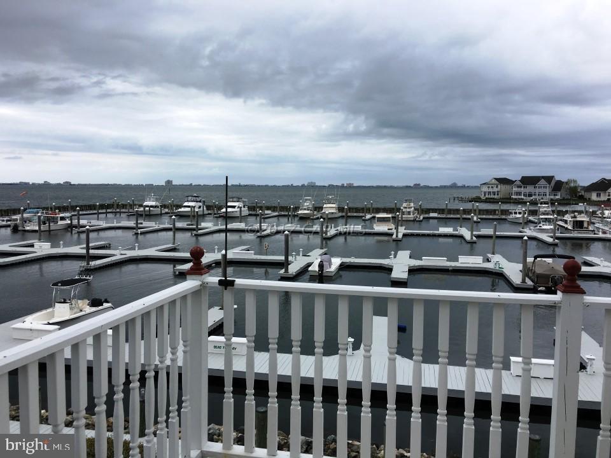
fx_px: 512
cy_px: 229
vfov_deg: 48.2
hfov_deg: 61.7
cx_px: 306
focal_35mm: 29
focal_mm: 4.15
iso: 25
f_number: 2.2
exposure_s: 1/1115
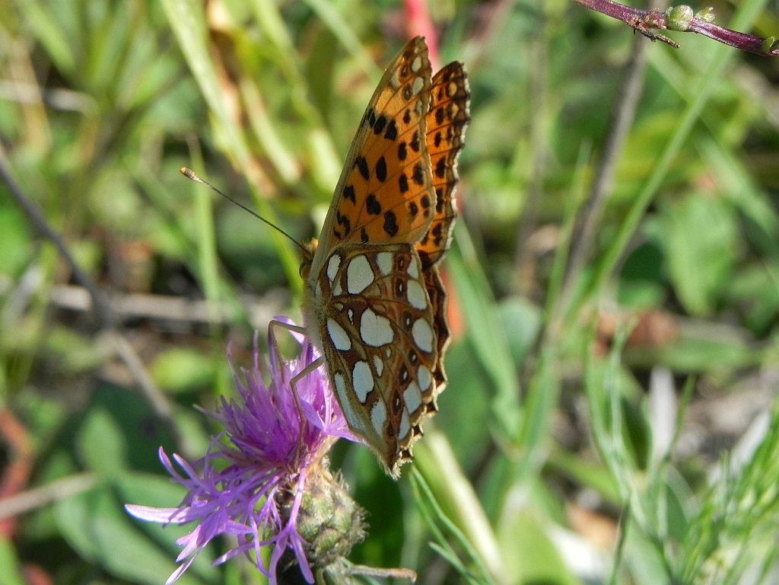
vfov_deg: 14.1
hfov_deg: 18.7
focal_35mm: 105
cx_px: 390
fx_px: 2363
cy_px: 292
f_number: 5
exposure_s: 1/520
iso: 160
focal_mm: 18.8
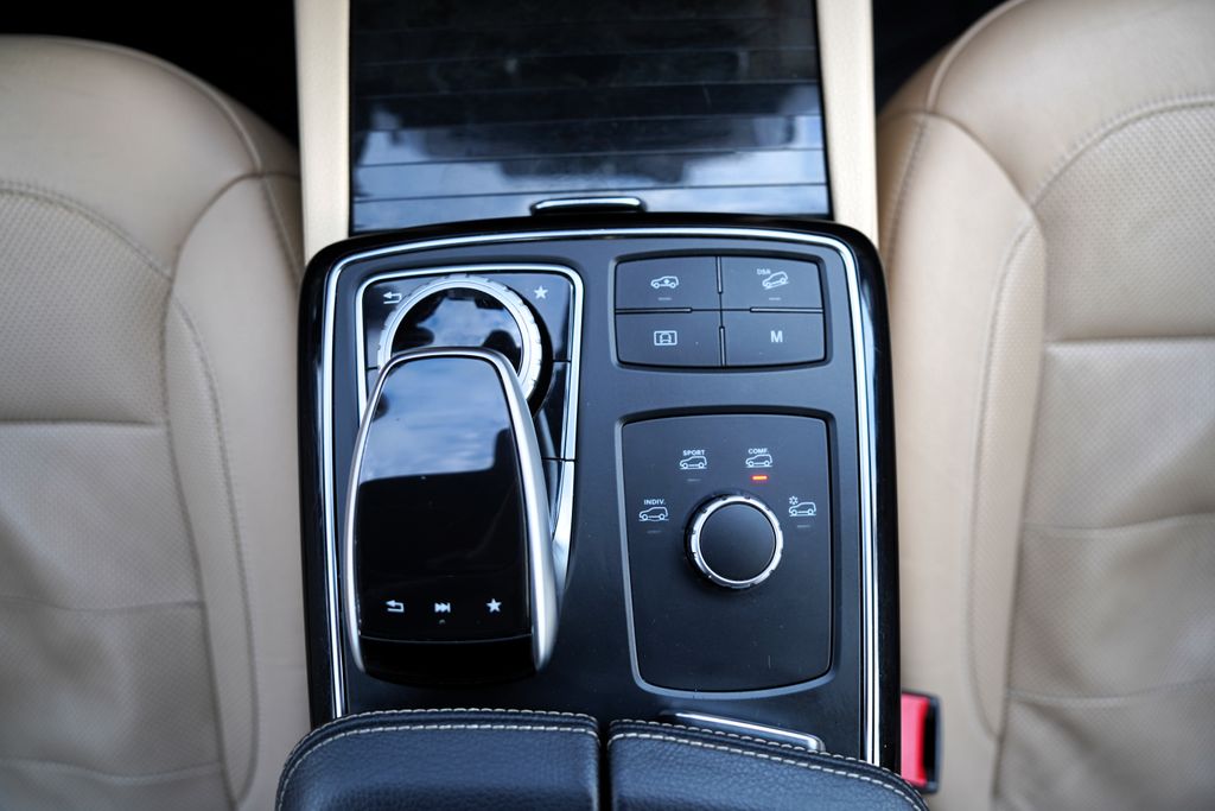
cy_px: 406
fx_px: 810
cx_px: 608
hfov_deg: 73.7
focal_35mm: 24
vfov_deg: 53.1
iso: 100
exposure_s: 1/30
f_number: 2.8
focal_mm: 24
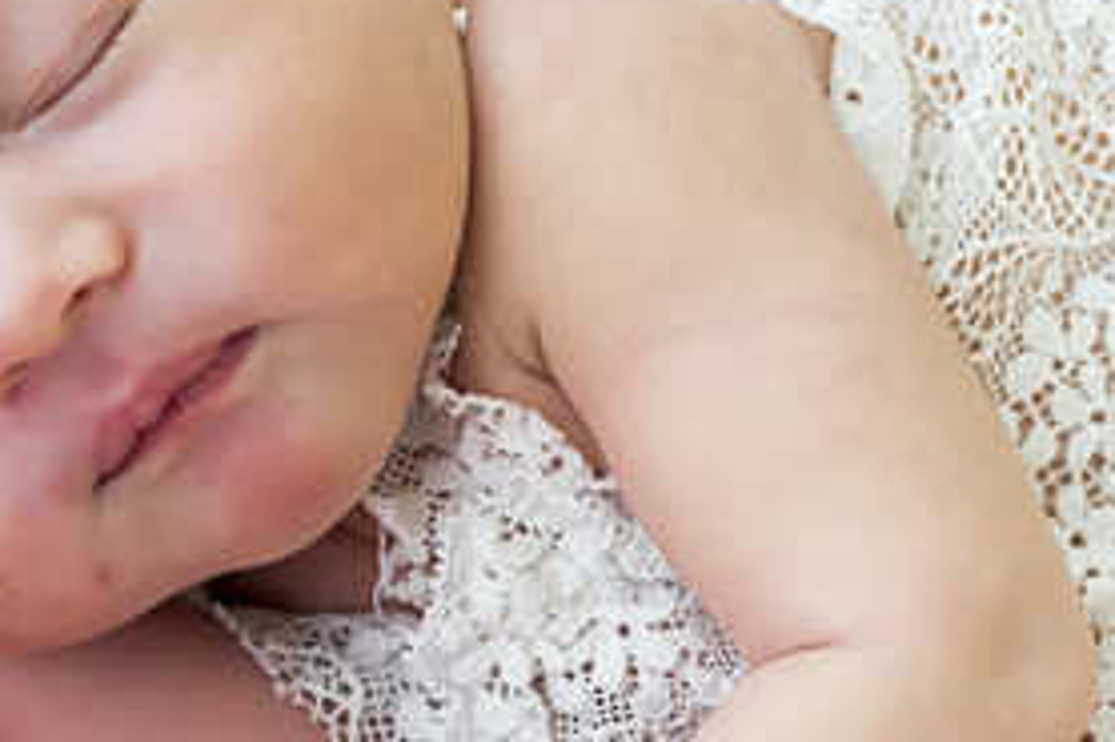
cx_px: 574
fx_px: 6686
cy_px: 648
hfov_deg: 9.5
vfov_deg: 6.3
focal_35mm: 216
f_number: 3.5
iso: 1600
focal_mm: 50
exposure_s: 1/125
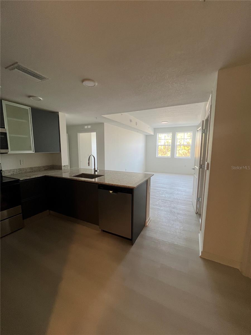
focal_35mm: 13
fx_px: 126
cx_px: 126
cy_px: 168
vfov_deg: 106.2
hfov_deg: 89.9
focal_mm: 1.57
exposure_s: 1/120
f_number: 1.8
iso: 160
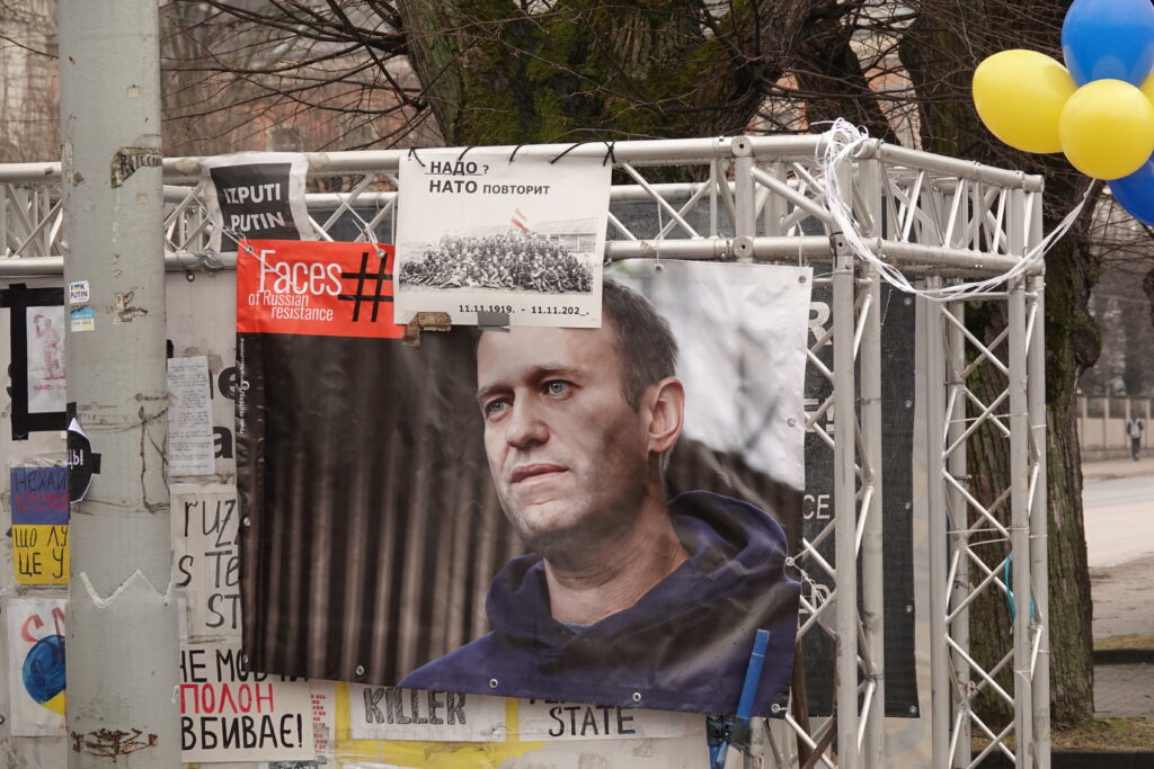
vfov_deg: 12.3
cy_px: 384
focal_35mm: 111
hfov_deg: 18.4
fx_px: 3558
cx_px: 577
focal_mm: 40.73
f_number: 4
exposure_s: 1/125
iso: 250
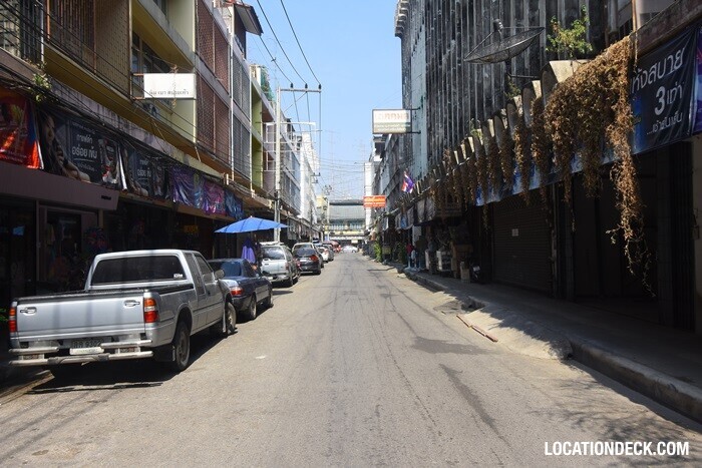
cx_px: 351
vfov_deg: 43.6
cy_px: 234
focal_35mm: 30
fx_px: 585
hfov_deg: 61.9
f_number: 8
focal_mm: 20
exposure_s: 1/400
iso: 250
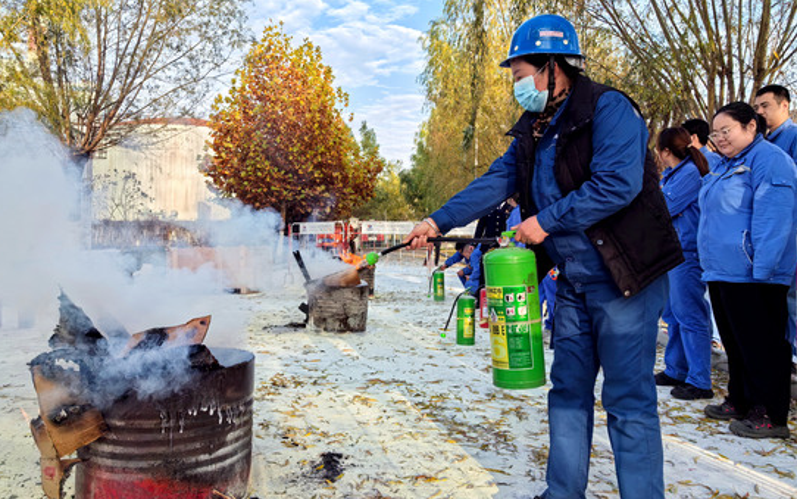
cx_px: 395
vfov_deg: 43.1
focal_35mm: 29
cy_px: 213
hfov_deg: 64.6
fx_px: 630
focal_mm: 5.72
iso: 50
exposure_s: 1/770
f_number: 2
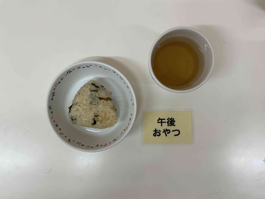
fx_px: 222
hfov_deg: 61.7
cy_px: 100
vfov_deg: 48.2
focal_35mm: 29
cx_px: 132
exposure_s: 1/120
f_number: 1.8
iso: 64
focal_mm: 3
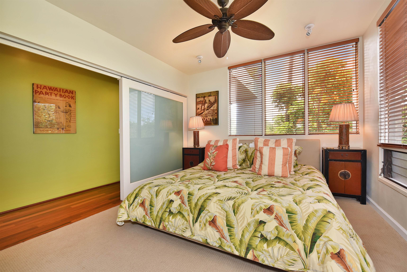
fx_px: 170
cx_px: 204
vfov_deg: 77.4
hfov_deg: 100.4
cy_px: 136
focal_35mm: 15
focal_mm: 15
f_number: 4
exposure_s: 1/60
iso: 100
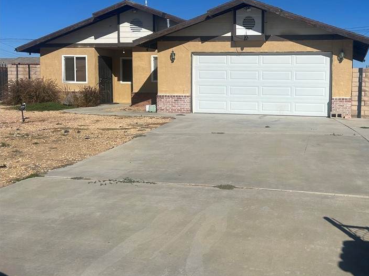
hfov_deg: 47.5
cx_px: 268
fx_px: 405
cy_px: 106
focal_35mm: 38
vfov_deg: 37.5
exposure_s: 1/10309
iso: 50
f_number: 1.5
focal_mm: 5.7
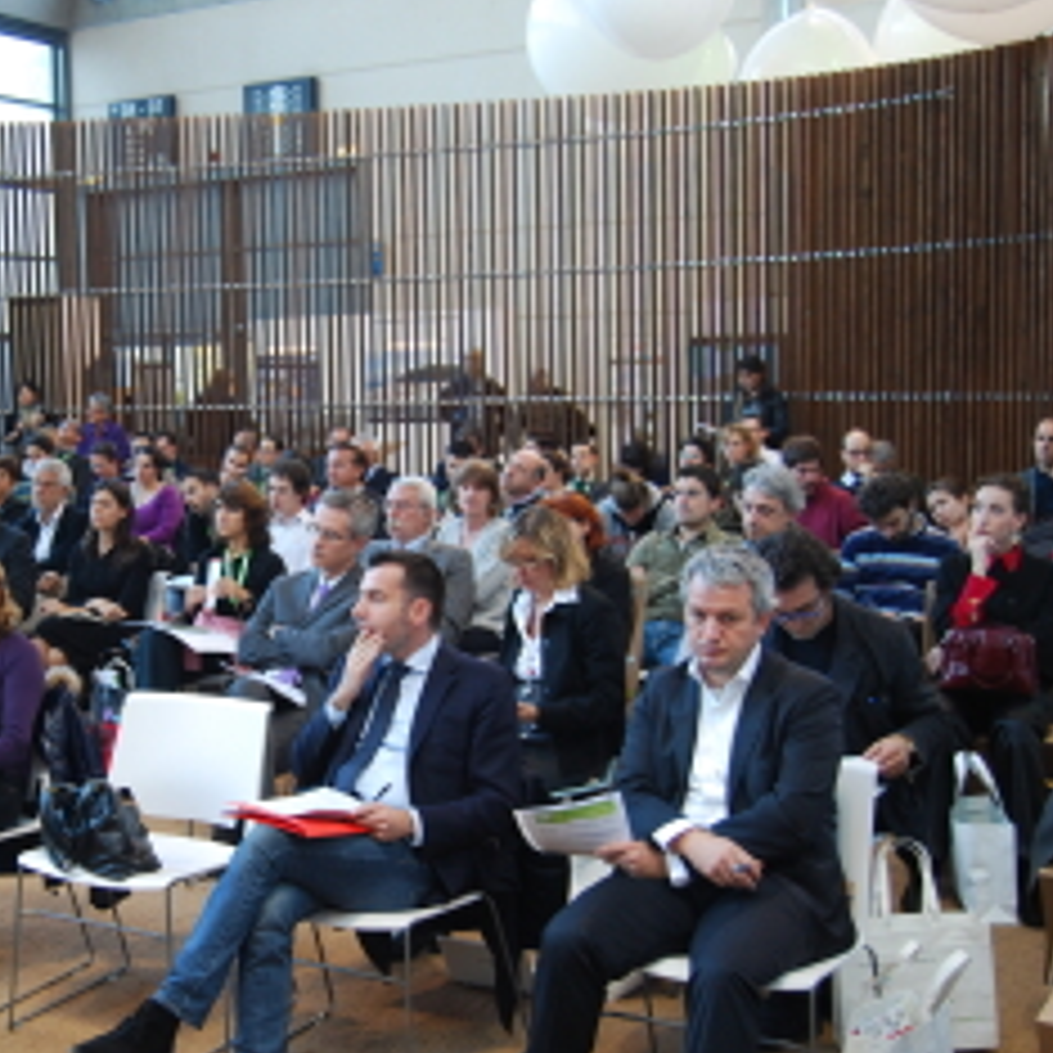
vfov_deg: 33.4
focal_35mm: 51
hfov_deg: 32.5
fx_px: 1755
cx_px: 214
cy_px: 587
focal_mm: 22
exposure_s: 1/30
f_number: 3.8
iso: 320
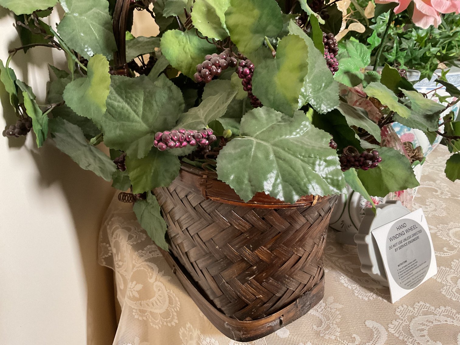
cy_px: 172
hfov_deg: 61.7
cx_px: 230
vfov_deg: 48.2
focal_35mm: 29
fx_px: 385
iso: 250
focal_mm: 3
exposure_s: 1/60
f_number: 1.8
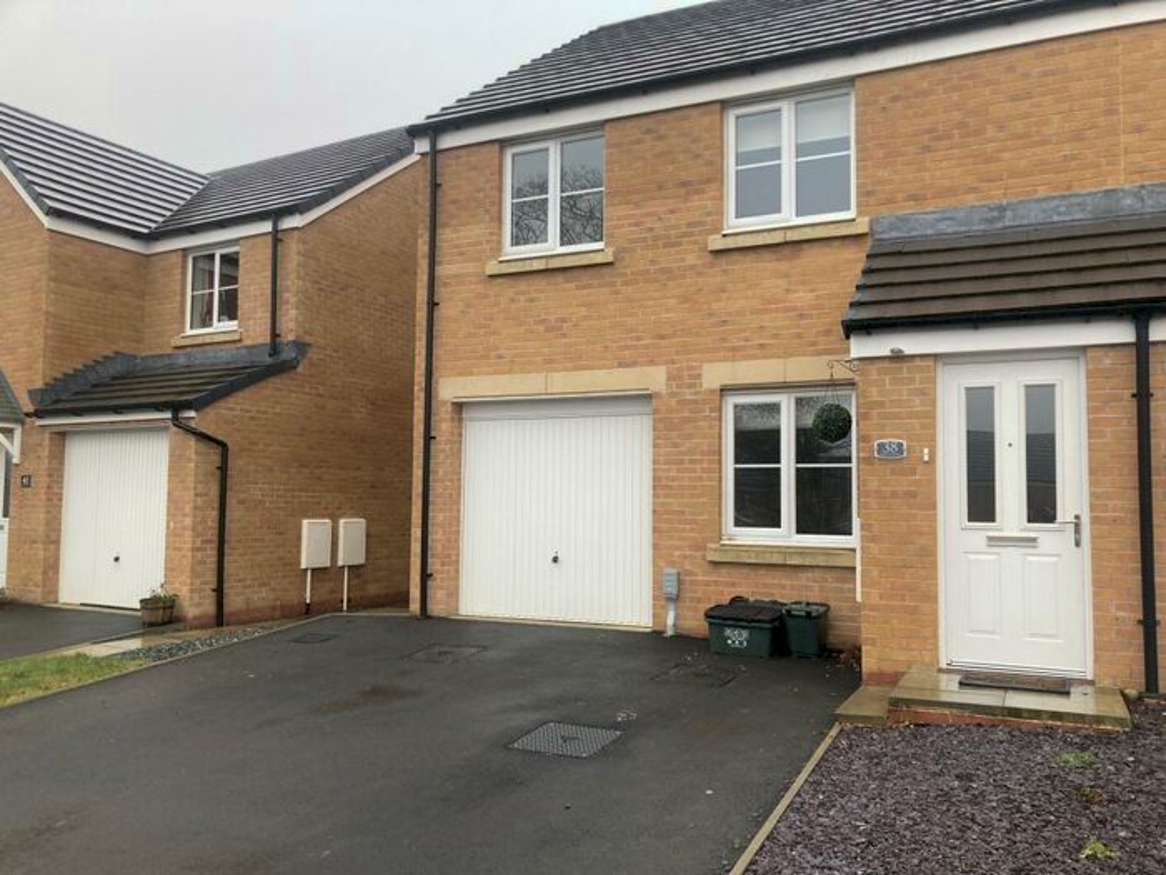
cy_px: 438
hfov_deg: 63.4
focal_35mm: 28
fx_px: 943
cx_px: 583
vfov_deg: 49.7
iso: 40
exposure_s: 1/121
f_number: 1.8
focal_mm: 3.99
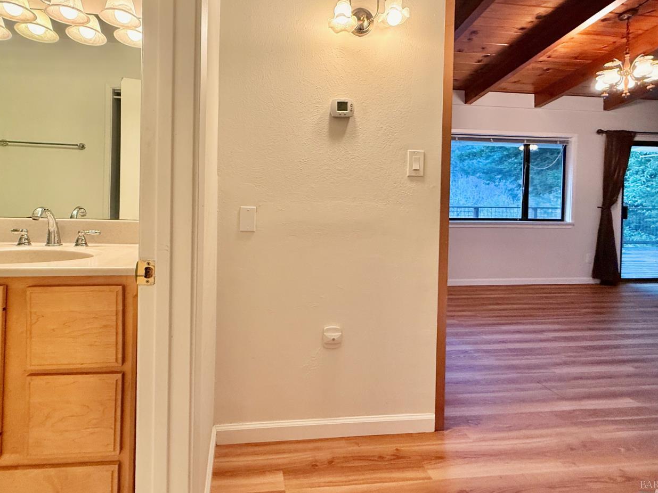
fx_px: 323
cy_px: 204
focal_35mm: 17
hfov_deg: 90.5
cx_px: 284
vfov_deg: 74.1
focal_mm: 2.22
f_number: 2.2
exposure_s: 1/120
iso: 250
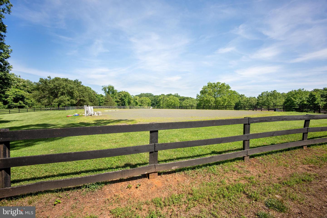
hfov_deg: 100.4
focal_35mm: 15
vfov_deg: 77.3
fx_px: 136
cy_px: 109
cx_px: 164
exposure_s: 1/1250
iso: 200
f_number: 5
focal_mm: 15
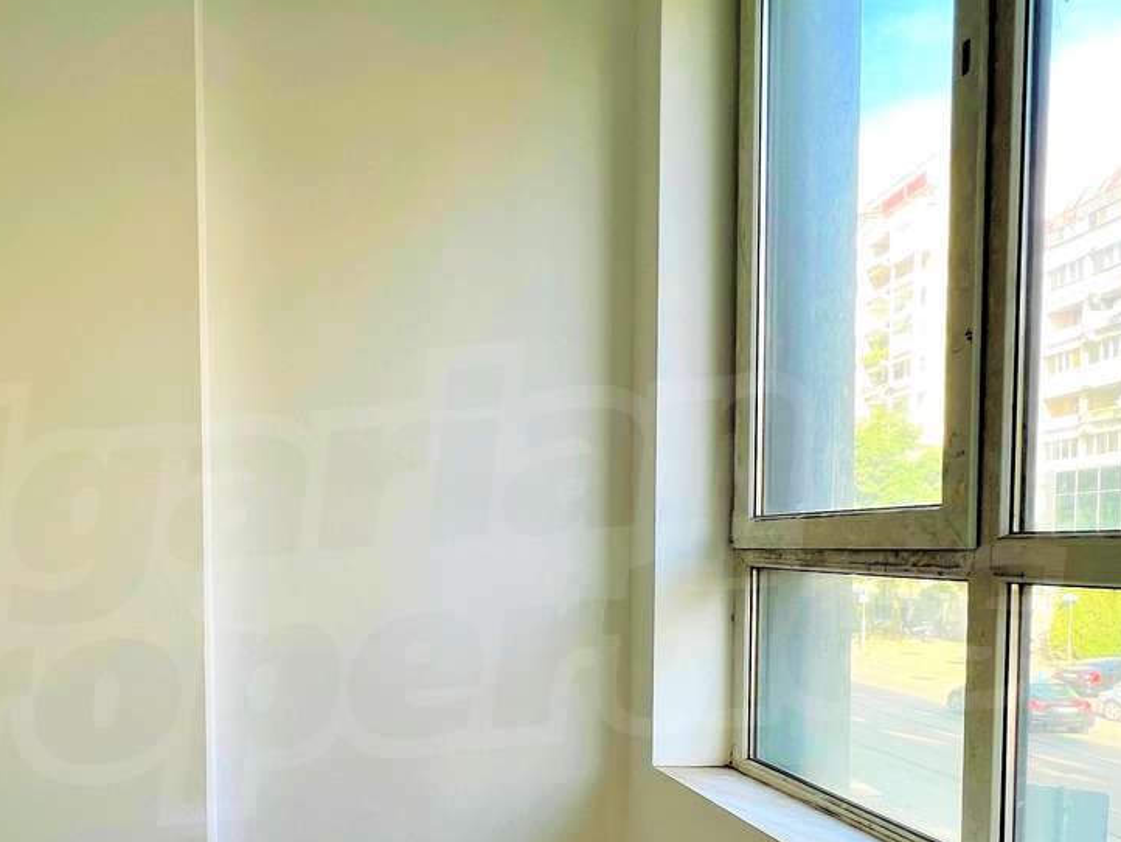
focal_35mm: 27
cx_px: 290
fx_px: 875
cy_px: 600
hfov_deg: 61.9
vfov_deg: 49.9
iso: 40
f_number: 1.8
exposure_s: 1/100
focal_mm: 1.57
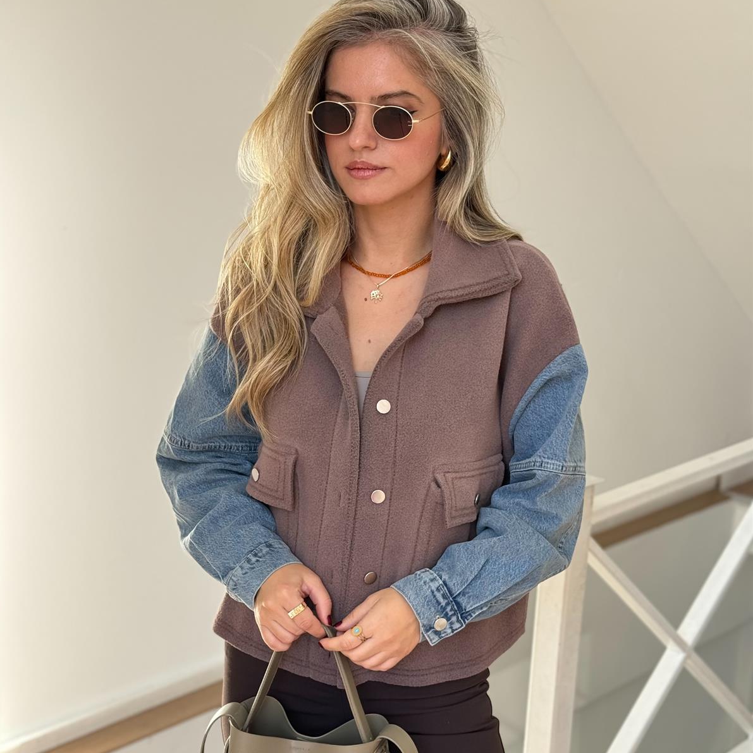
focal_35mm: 57
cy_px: 450
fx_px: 1403
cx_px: 374
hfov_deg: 30.0
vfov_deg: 30.0
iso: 64
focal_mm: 6.76
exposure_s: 1/261
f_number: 1.78
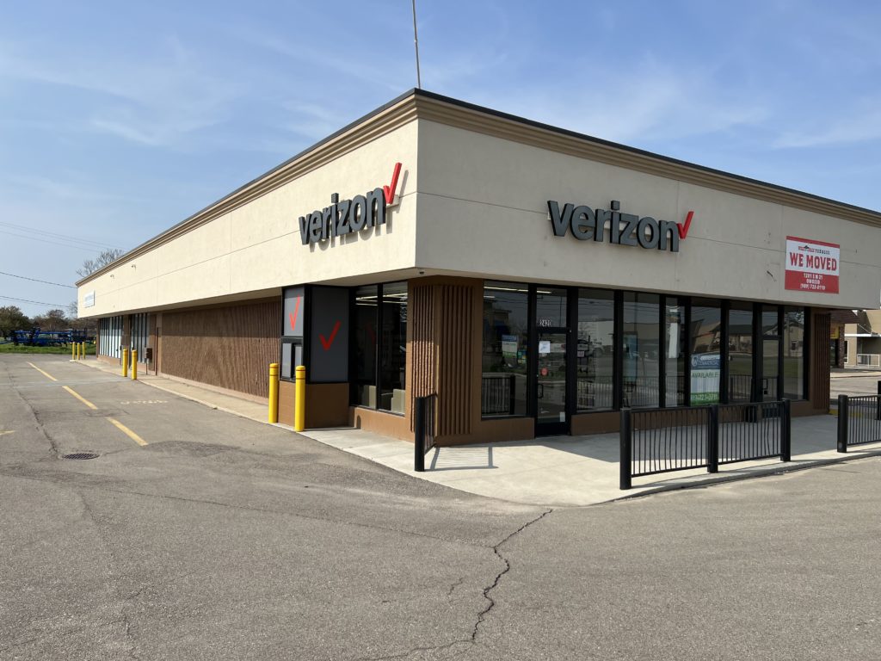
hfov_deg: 67.3
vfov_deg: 53.1
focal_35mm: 26
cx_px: 440
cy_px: 330
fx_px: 662
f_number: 1.5
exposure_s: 1/5587
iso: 50
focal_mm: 5.7
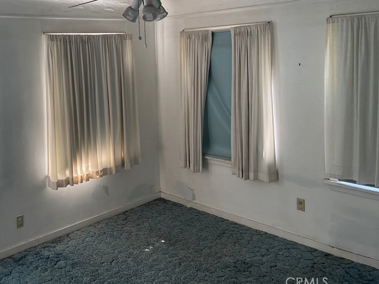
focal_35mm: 37
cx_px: 128
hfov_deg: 49.3
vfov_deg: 38.1
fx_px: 405
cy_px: 88
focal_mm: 5.1
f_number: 1.6
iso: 125
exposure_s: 1/121
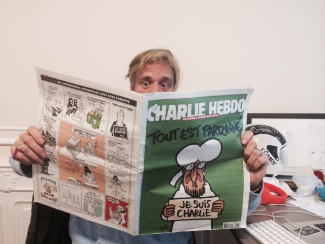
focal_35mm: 30
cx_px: 162
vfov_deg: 46.8
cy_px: 122
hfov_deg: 60.0
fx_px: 282
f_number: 2.2
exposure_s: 1/25
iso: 320
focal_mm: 4.12
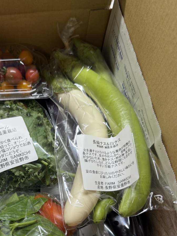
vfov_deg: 50.1
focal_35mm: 36
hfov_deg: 39.1
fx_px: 245
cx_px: 55
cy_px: 164
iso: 160
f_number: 1.78
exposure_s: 1/120
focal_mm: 6.76
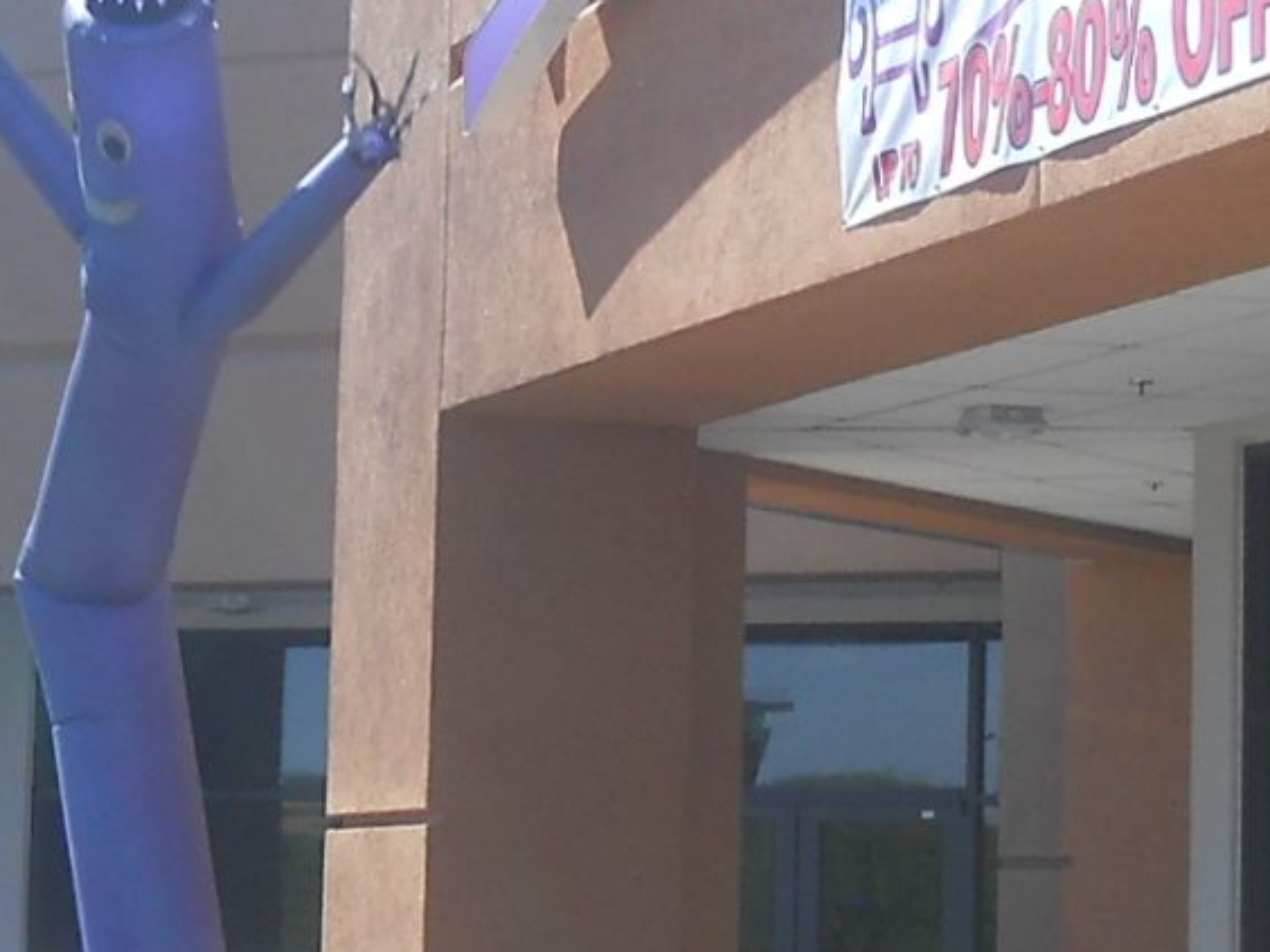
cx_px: 556
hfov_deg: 13.2
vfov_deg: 10.0
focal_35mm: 149
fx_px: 5467
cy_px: 511
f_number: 5.5
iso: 80
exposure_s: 1/160
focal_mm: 6.72
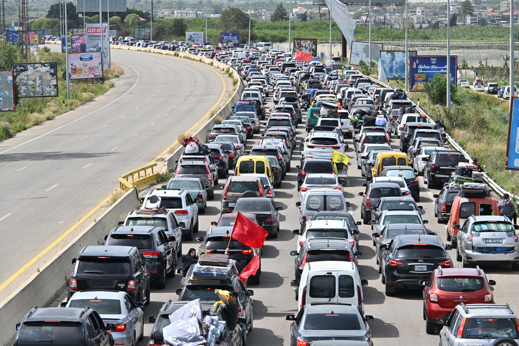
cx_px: 260
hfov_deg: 13.7
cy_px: 173
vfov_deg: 9.1
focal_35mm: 150
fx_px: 2162
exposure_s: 1/2500
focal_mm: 150
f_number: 9
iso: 800
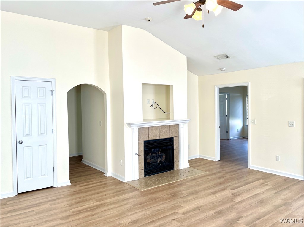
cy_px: 114
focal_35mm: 26
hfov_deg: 67.3
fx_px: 228
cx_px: 152
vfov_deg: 53.0
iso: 40
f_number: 1.6
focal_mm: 4.2
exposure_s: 1/120
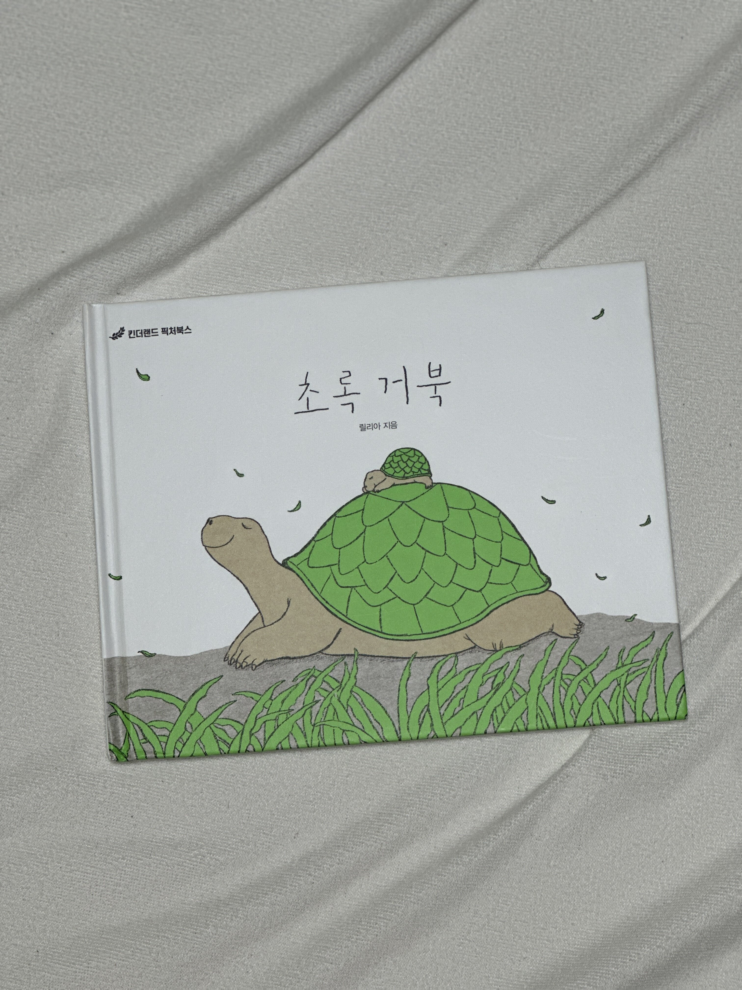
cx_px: 371
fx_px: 2201
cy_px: 495
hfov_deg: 19.1
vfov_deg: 25.3
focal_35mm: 77
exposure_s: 1/120
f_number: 2.8
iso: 100
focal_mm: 9
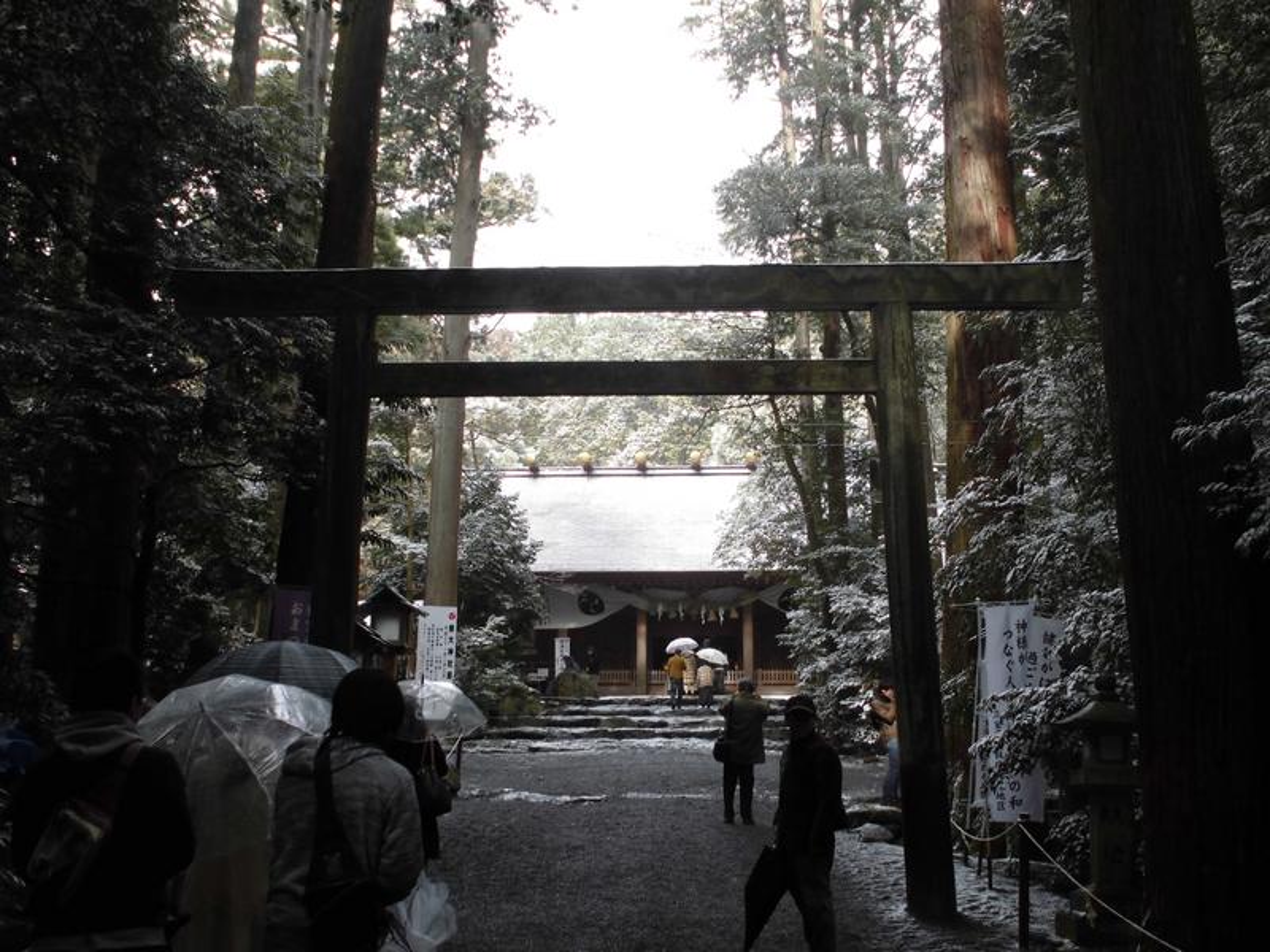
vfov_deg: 37.7
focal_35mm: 38
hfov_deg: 49.0
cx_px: 635
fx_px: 1394
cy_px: 476
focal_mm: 6.9
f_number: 4.2
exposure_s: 1/80
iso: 100
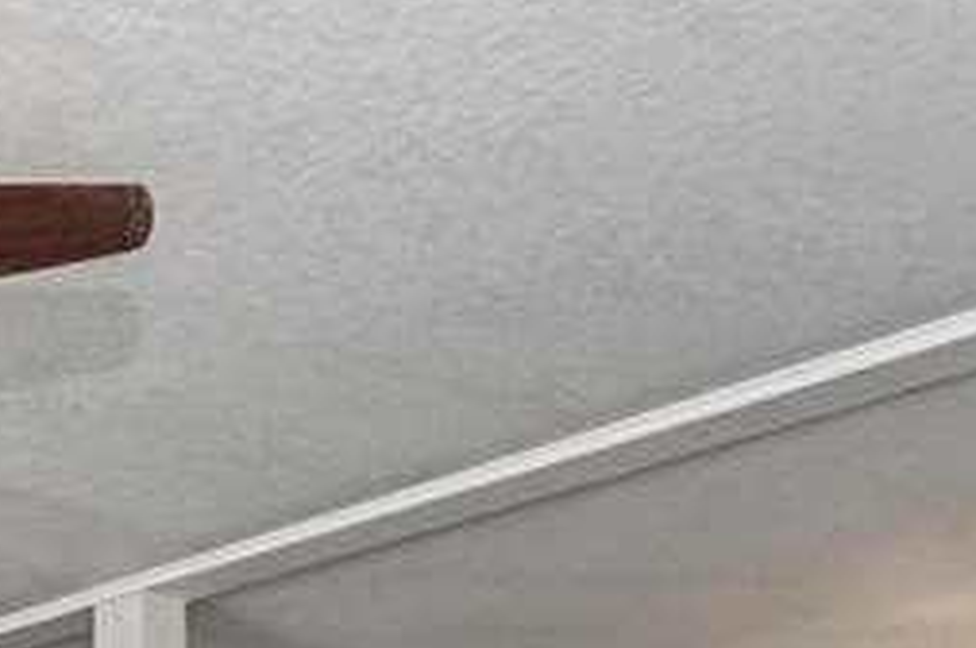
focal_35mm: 76
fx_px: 2058
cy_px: 1128
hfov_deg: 21.8
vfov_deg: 15.6
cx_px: -525
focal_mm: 10
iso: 1000
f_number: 10
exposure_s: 1/60
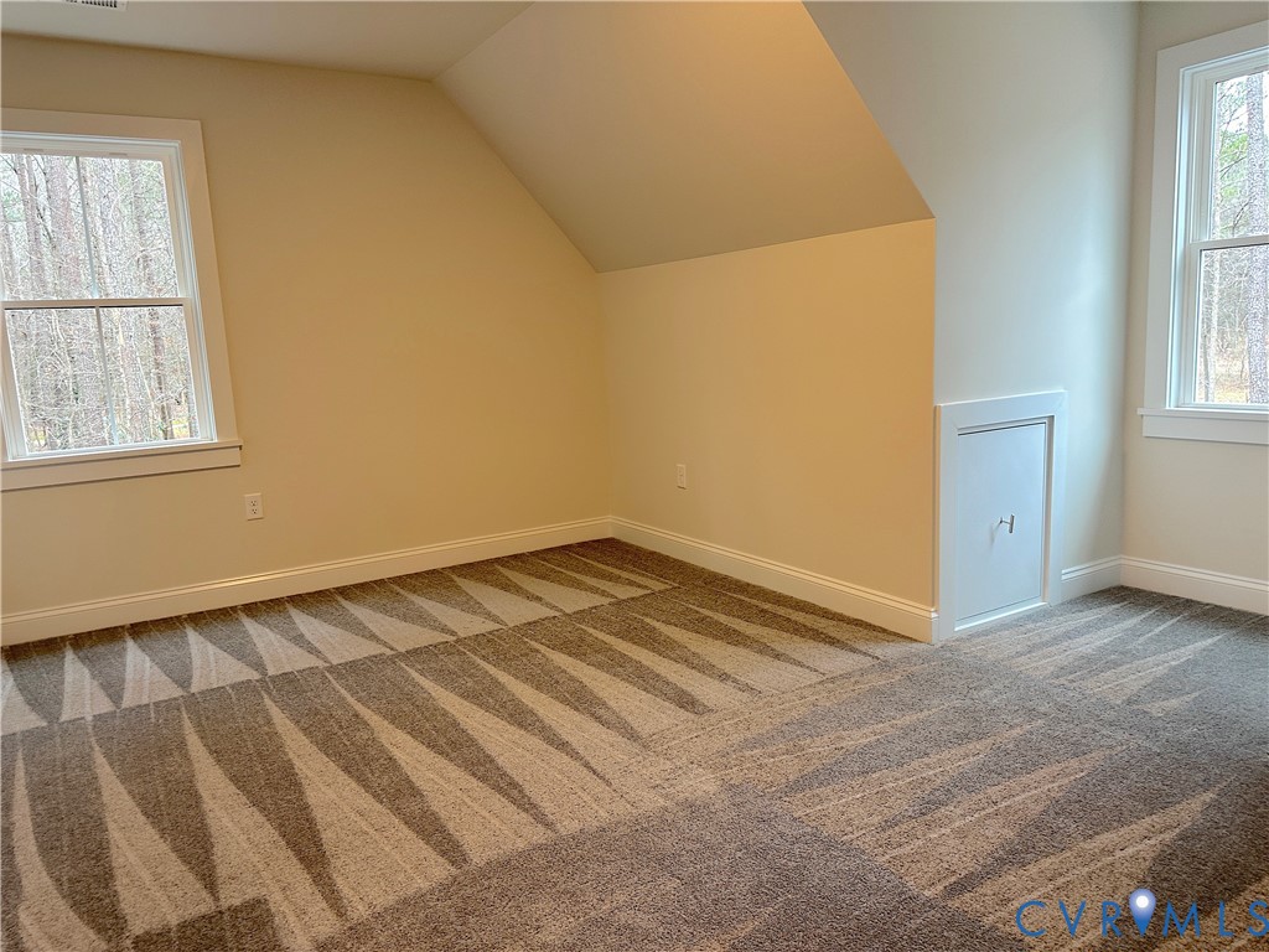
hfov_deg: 71.6
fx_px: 880
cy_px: 476
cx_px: 634
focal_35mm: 24
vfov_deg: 56.8
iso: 160
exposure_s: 1/60
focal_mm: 6.86
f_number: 1.78
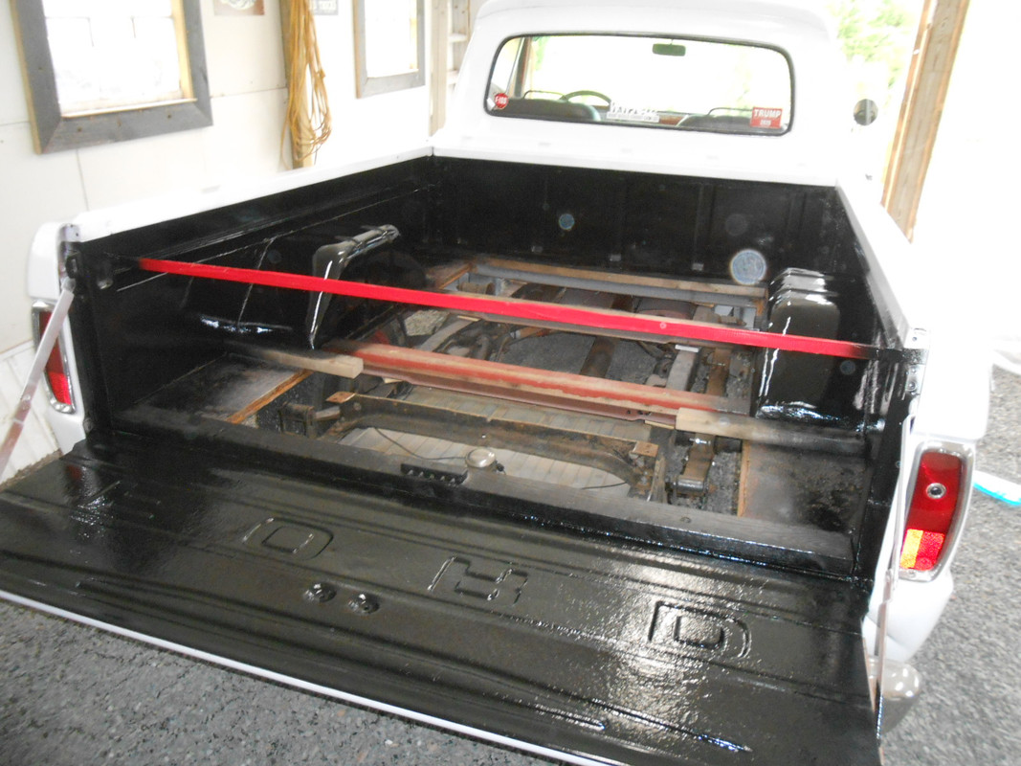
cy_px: 383
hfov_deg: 67.3
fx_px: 767
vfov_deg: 53.1
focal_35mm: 26
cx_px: 510
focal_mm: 4.6
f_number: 3.5
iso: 500
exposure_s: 1/25
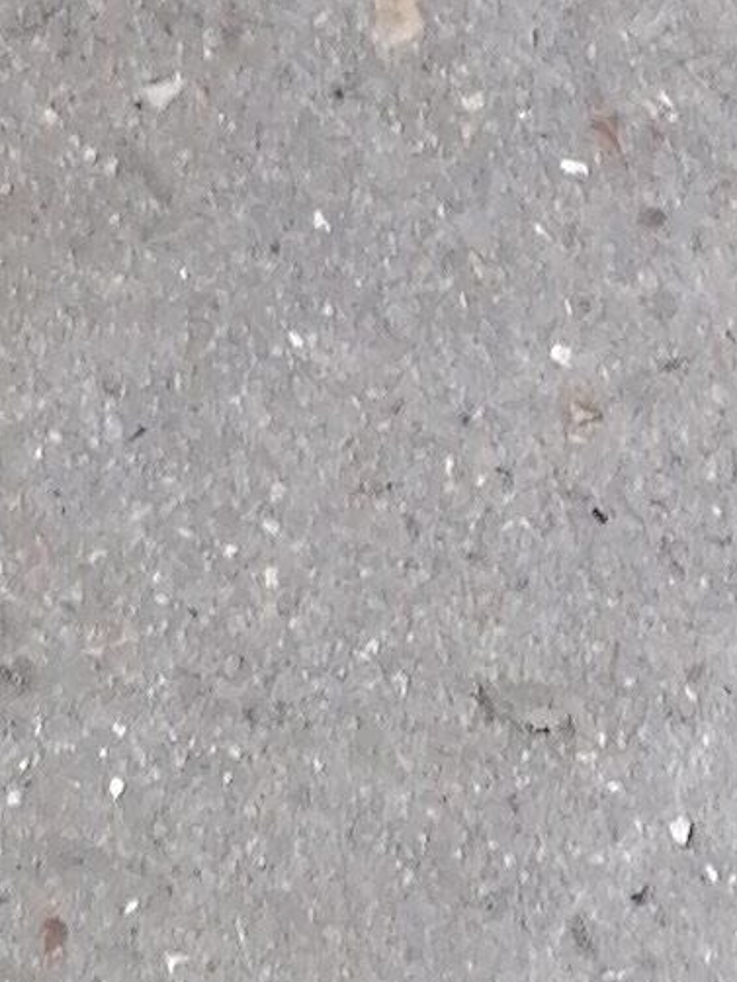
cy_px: -2228
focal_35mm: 215
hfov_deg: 6.9
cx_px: 86
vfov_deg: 7.7
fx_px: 6098
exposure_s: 1/129
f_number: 1.8
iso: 50
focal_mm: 4.75
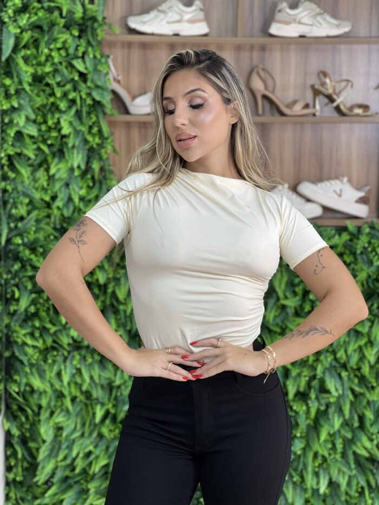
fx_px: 1124
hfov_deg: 19.1
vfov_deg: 25.3
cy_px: 252
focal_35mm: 77
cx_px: 190
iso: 160
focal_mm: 9
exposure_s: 1/120
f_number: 2.8
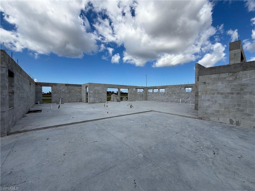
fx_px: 103
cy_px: 96
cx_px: 128
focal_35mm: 14
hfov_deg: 102.1
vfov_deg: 85.7
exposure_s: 1/3460
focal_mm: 2.22
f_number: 2.2
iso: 50
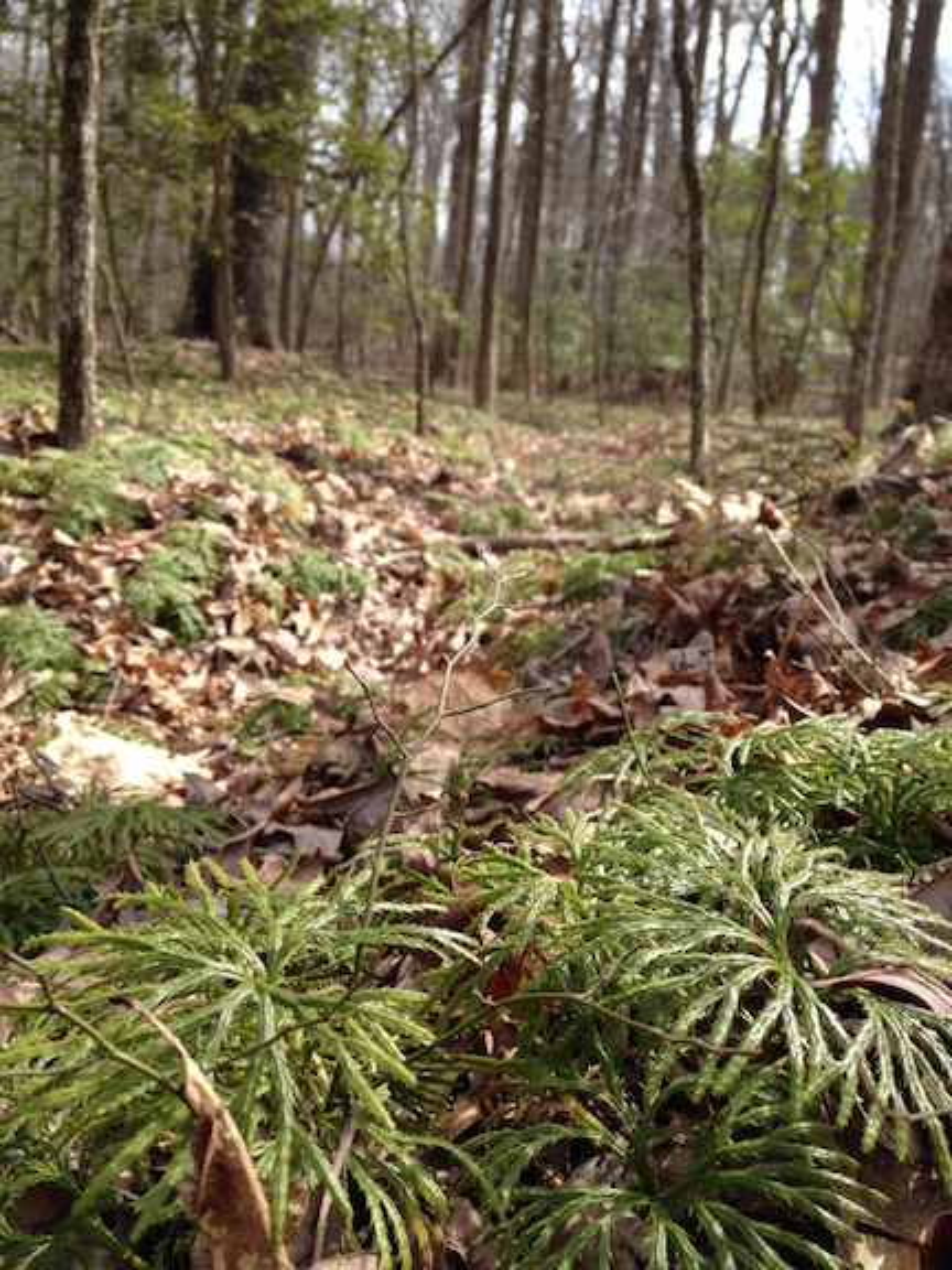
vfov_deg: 52.6
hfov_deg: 40.7
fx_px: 1283
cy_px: 635
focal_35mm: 35
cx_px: 476
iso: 50
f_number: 2.4
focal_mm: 4.28
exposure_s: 1/389
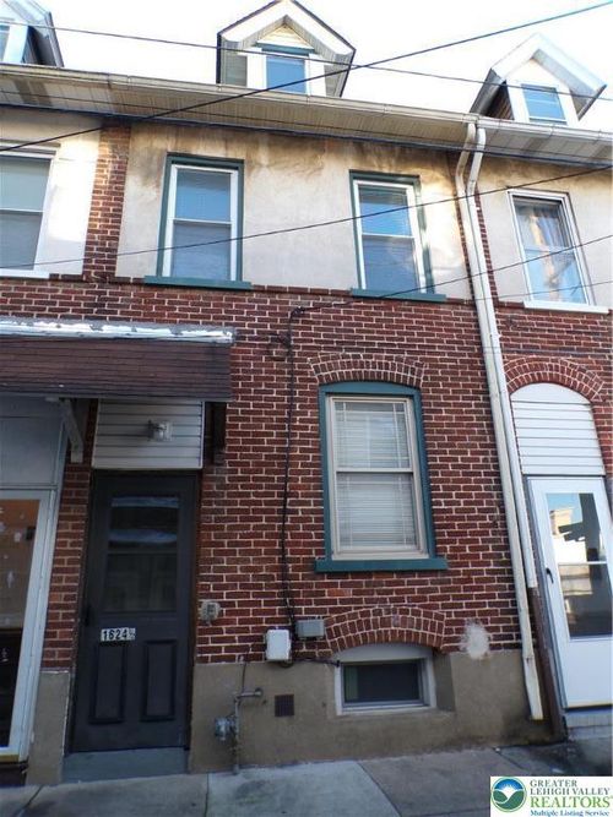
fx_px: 567
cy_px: 408
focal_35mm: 24
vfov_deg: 71.6
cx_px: 306
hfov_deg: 56.8
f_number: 4.4
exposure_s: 1/60
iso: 100
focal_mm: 4.3
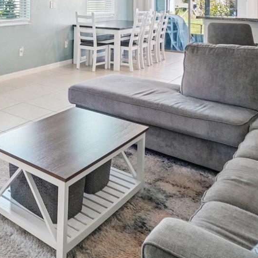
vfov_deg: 39.2
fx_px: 320
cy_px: 5
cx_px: -51
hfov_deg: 34.9
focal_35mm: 38
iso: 1000
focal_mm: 10
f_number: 8
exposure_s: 1/30
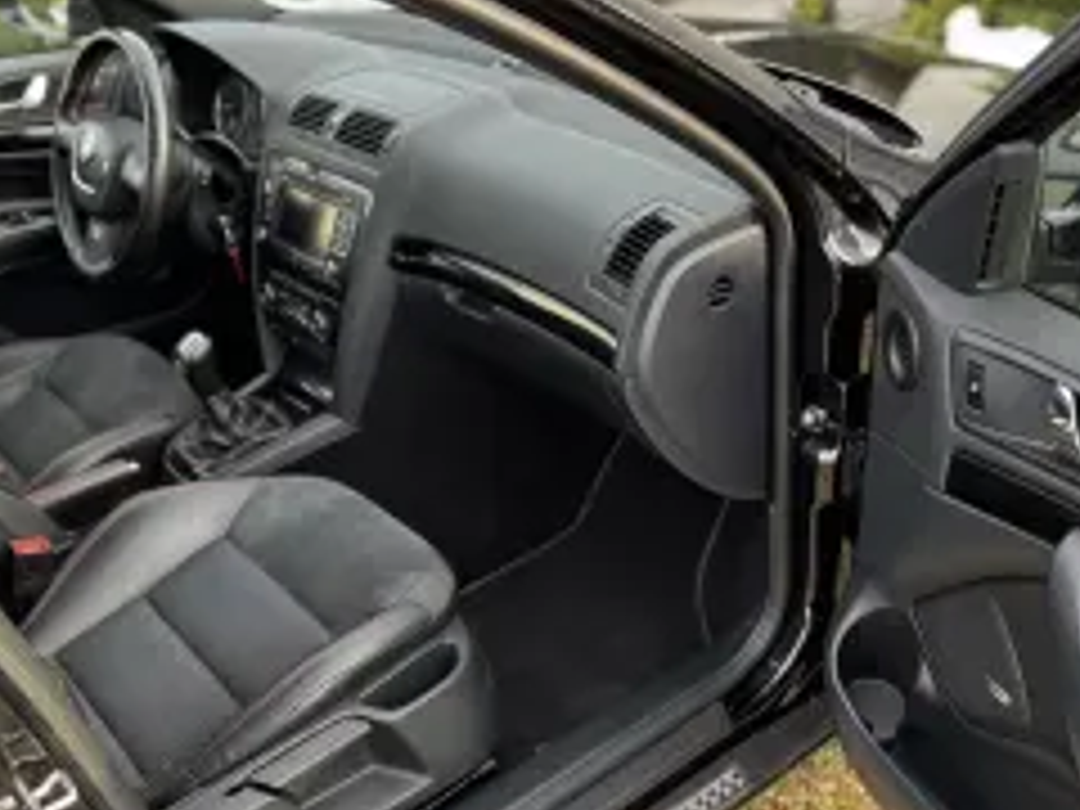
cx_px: 590
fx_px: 1123
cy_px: 567
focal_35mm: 36
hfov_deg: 51.3
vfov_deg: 39.0
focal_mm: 6.76
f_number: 1.78
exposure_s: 1/129
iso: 64
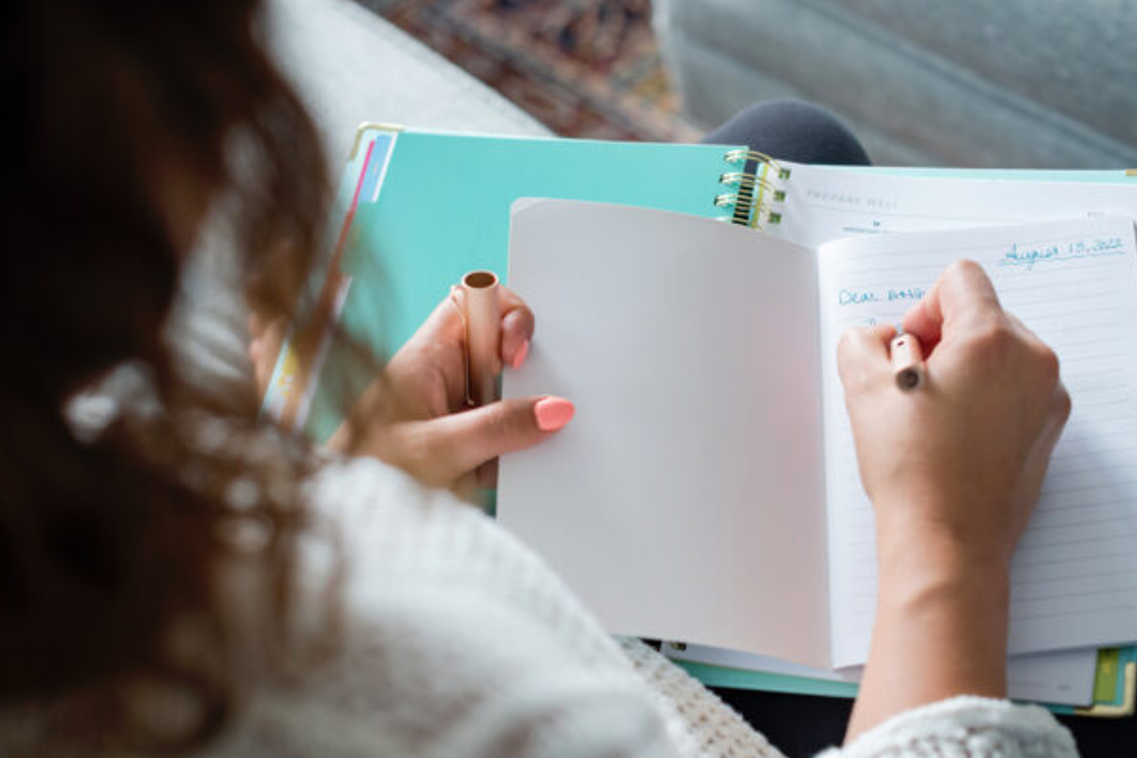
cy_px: 394
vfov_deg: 21.2
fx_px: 2021
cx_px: 701
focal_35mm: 64
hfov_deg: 31.3
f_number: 3.2
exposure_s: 1/125
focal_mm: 50
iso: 500
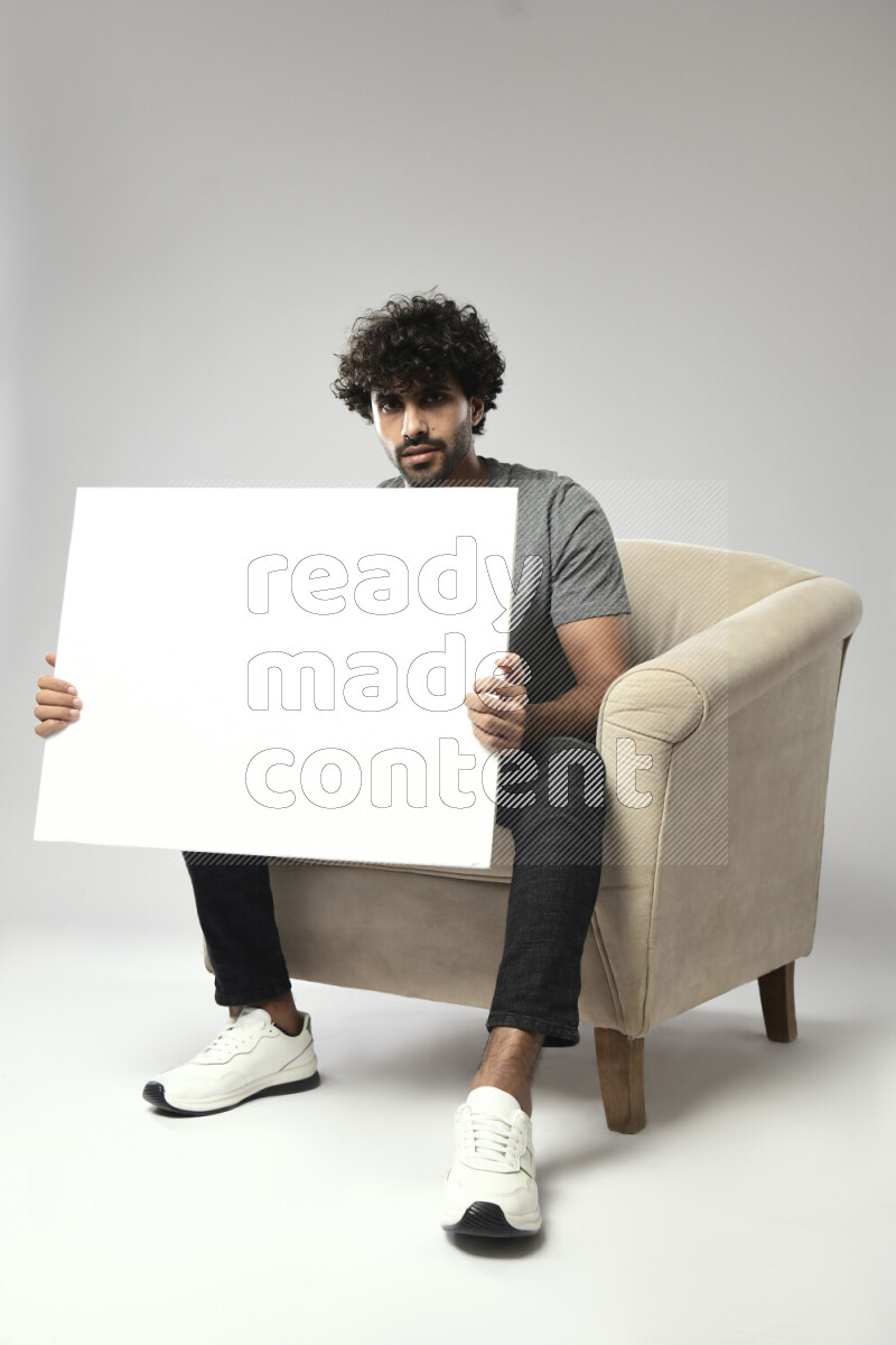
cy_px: 672
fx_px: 1307
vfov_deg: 54.4
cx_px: 448
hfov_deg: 37.9
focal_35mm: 35
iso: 400
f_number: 5
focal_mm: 35
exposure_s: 1/125
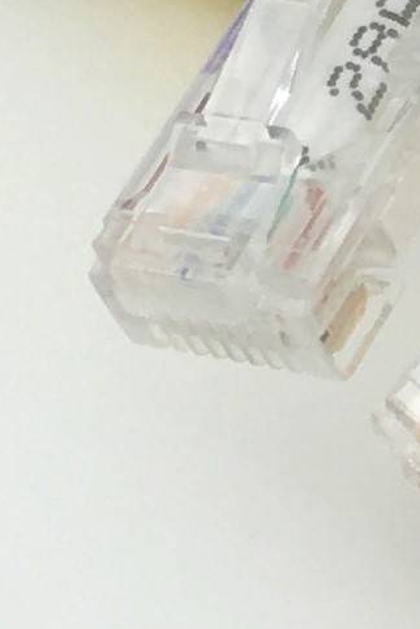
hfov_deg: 5.5
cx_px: 1531
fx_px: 3932
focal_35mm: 225
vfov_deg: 9.1
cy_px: 64
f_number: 2.2
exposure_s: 1/207
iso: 25
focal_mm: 4.15
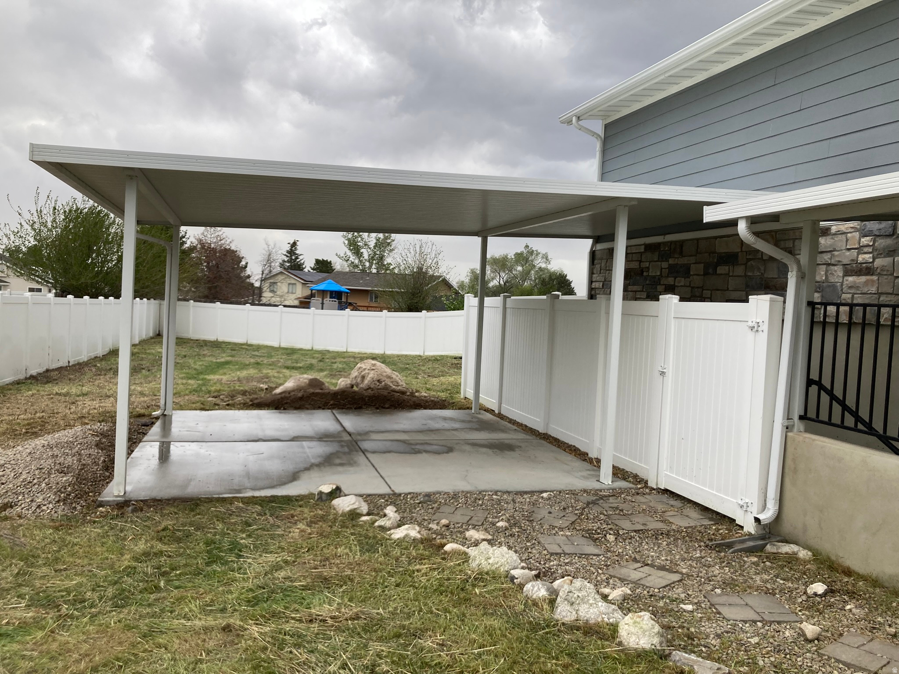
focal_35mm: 28
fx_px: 727
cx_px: 450
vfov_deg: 49.7
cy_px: 337
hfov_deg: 63.4
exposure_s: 1/1012
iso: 20
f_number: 1.8
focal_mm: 3.99
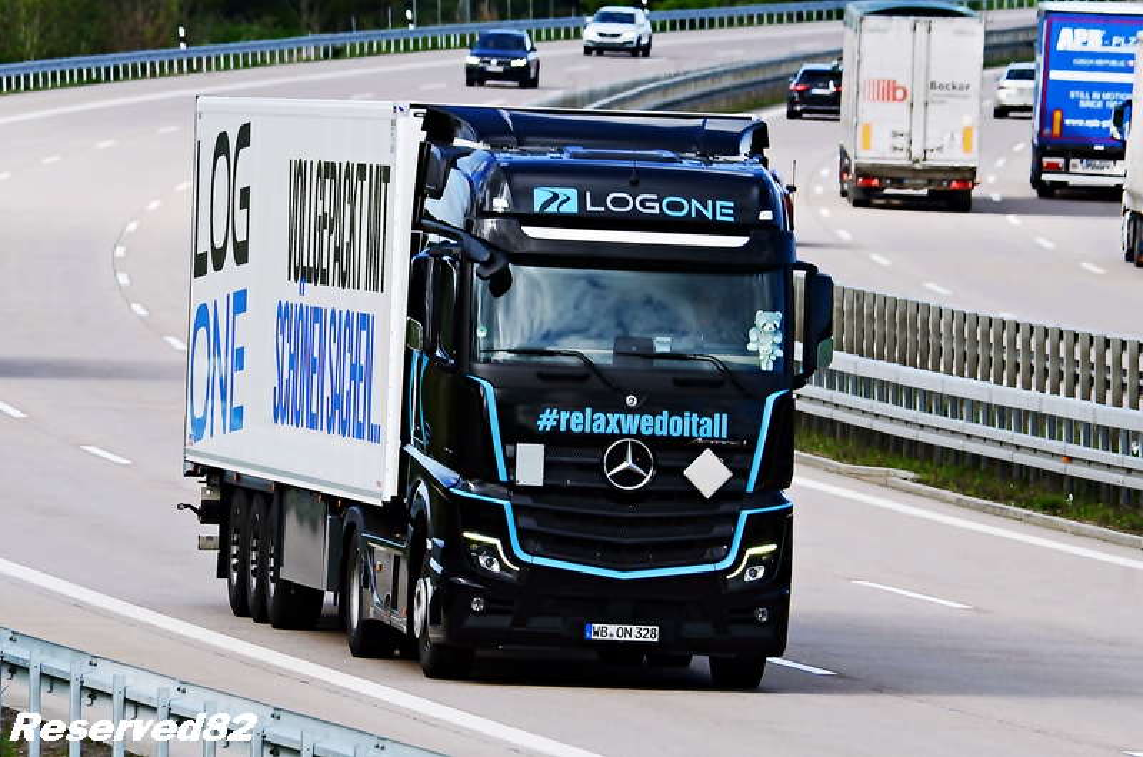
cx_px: 572
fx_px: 14259
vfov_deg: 3.0
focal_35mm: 450
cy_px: 378
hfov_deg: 4.6
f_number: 10
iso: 200
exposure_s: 1/320
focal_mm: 300
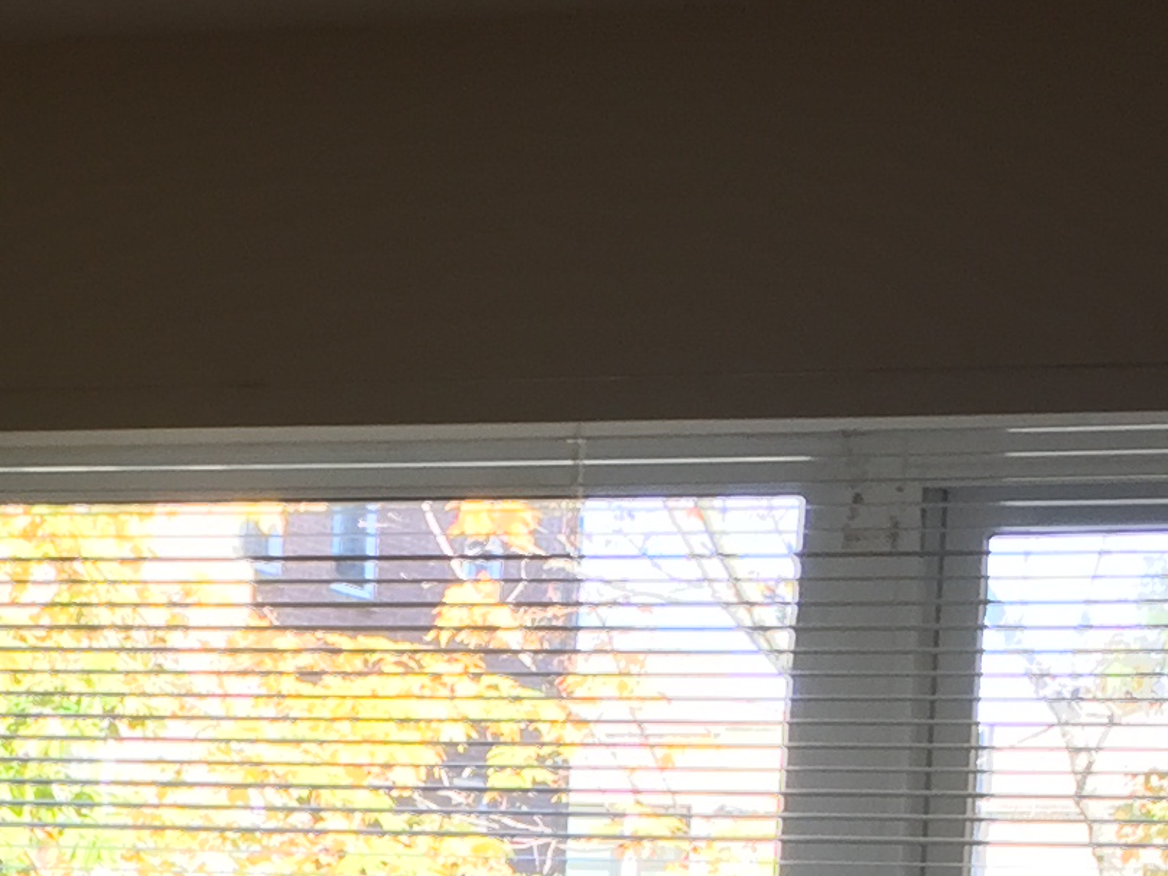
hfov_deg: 16.7
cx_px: 208
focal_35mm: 117
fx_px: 3948
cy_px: 1678
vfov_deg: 11.5
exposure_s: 1/60
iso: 40
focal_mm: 4.15
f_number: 2.2
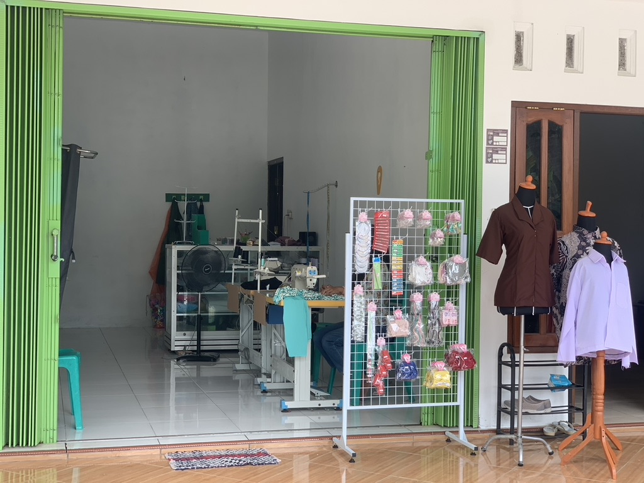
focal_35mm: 52
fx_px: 967
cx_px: 322
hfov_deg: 36.8
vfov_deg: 28.0
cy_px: 242
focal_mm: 6
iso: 20
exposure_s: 1/122
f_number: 2.4
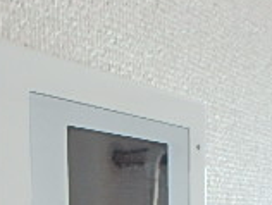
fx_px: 669
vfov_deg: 15.8
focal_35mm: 85
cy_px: 322
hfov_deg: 23.0
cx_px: 119
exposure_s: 1/30
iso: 200
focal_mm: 3.7
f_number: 3.5
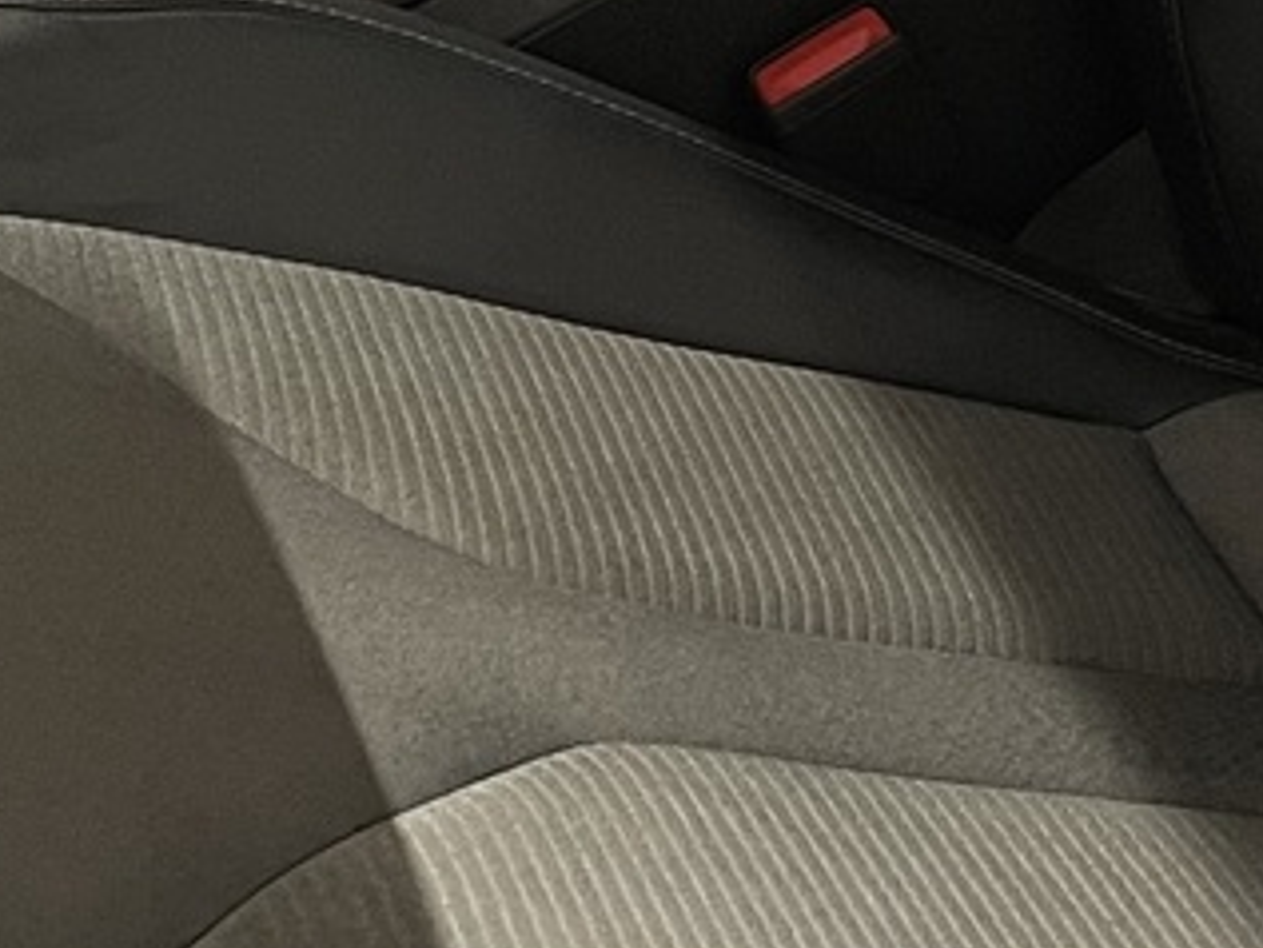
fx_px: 4307
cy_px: 100
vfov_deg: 12.5
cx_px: 833
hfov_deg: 16.6
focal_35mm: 118
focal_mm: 4.2
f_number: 1.6
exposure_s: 1/50
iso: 320
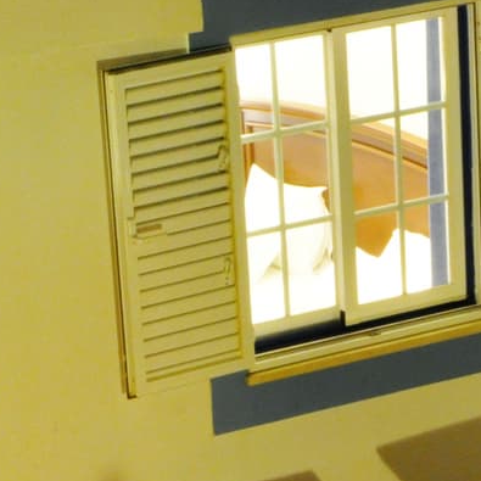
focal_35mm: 219
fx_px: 3443
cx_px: 323
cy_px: 762
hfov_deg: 8.0
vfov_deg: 7.8
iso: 800
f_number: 22
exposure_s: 8
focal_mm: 34
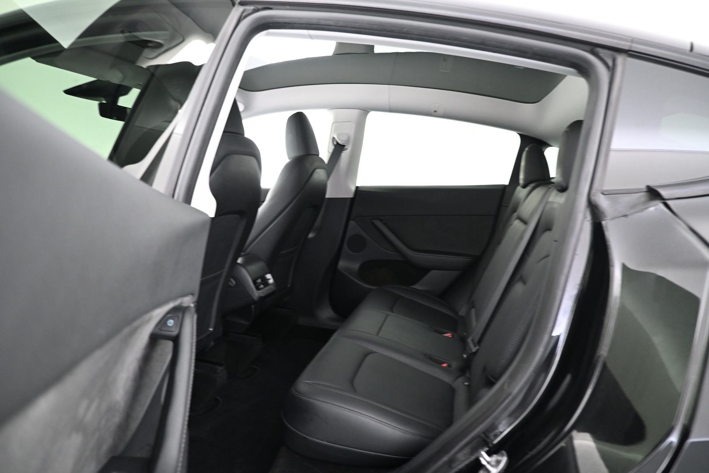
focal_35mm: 24
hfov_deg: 73.7
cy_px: 236
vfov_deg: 53.1
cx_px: 354
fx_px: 473
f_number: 3.5
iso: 1600
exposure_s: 1/10
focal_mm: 16
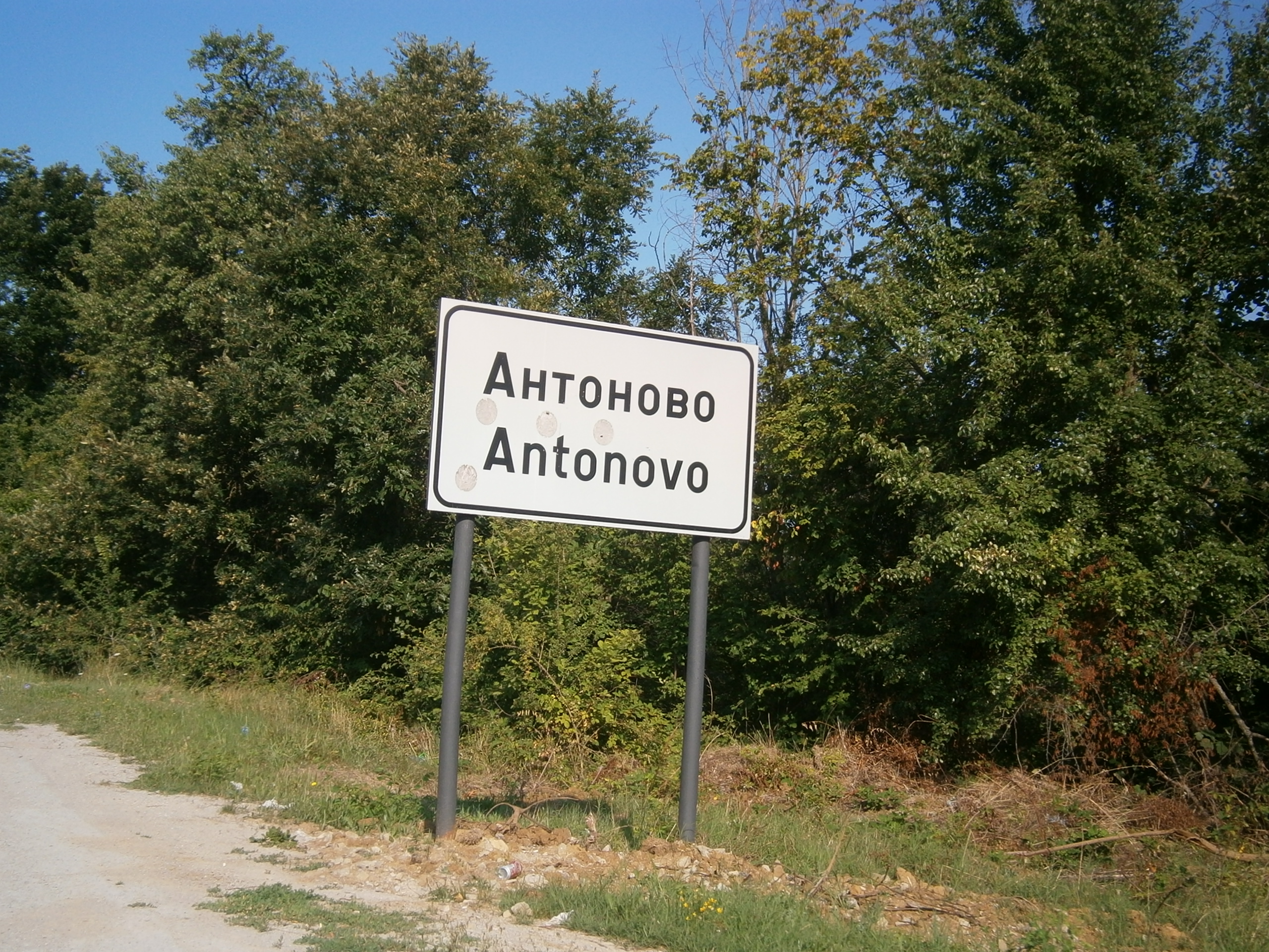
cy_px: 476
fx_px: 1723
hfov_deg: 40.4
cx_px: 634
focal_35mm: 47
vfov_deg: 30.9
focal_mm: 8.3
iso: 80
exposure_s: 1/800
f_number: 3.4
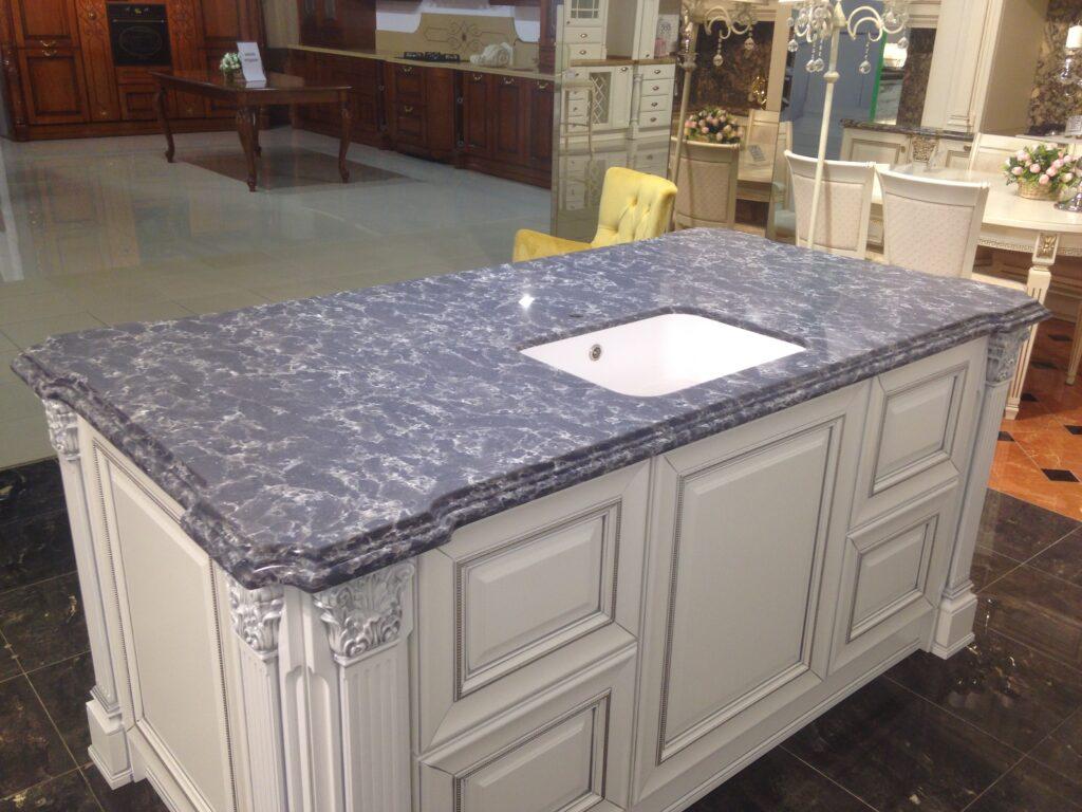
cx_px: 541
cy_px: 406
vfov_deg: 42.9
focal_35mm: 33
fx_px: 1031
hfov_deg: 55.4
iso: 64
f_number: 2.4
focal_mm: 4.12
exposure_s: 1/50
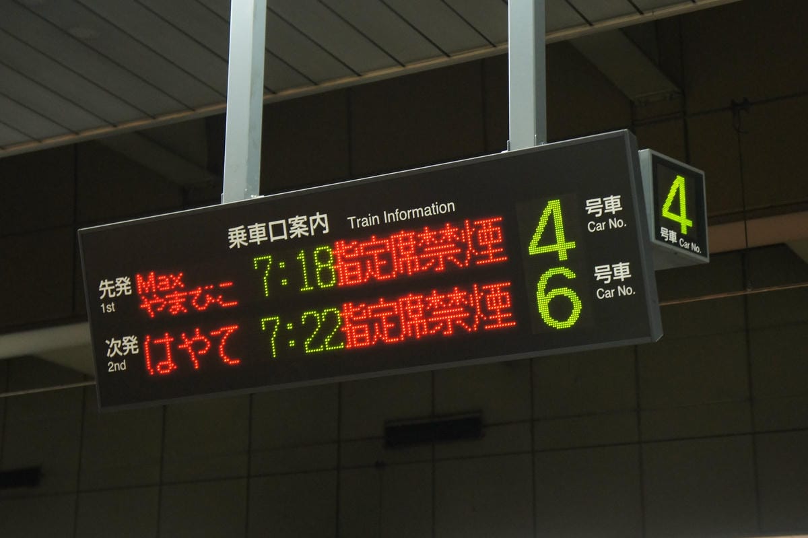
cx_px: 404
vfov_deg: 18.9
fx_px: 1615
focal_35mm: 72
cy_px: 269
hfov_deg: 28.1
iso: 1600
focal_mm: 48
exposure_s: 1/25
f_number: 5
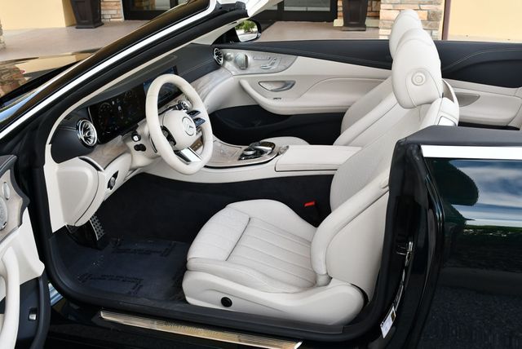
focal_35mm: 36
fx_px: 522
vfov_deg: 36.9
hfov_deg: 53.1
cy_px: 174
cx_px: 261
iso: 400
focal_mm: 18
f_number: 5.6
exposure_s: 1/250
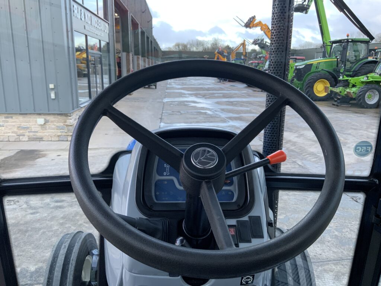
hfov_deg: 61.7
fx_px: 319
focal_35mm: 29
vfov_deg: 48.2
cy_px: 143
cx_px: 190
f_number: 1.8
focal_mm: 3
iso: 64
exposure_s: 1/122
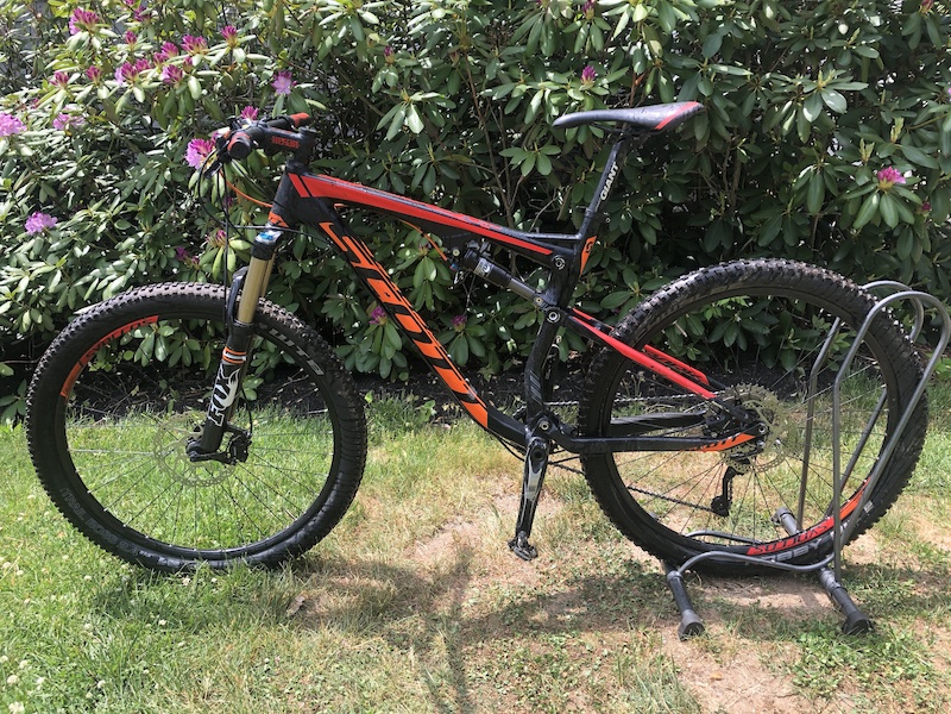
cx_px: 476
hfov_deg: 63.4
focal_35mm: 28
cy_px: 357
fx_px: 769
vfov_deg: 49.7
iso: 20
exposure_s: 1/436
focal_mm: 3.99
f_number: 1.8
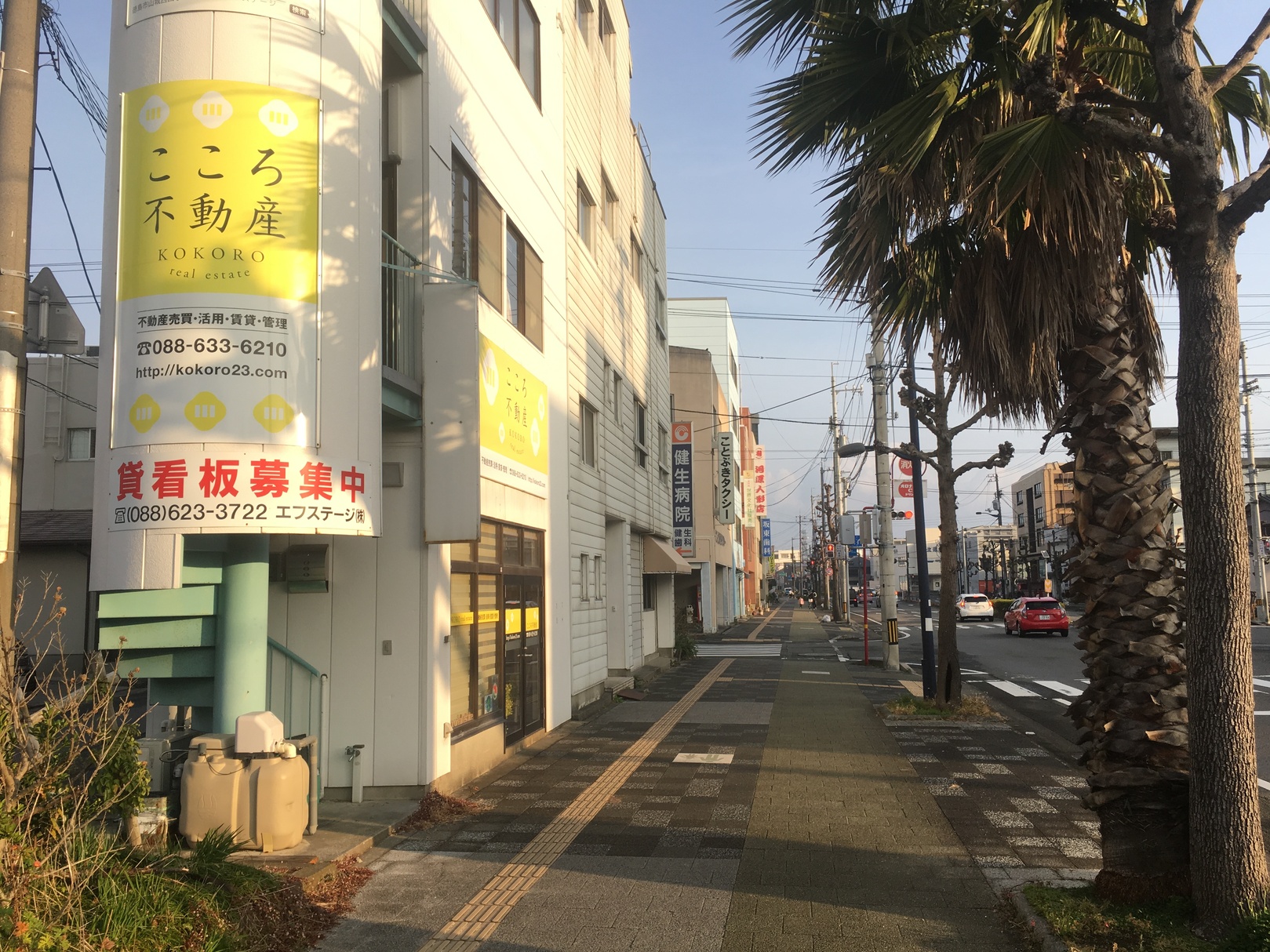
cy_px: 476
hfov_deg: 61.7
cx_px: 635
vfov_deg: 48.2
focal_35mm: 29
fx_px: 1064
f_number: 2.2
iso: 25
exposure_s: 1/541
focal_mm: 4.15
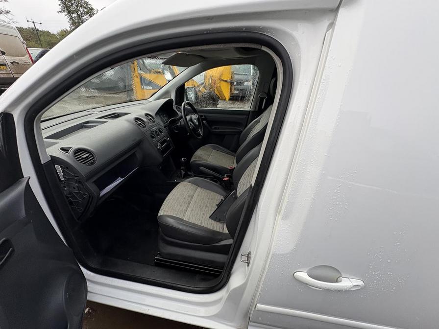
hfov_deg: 102.1
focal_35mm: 14
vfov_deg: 85.7
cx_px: 220
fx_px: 178
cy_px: 164
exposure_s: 1/149
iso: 40
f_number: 2.2
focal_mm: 2.22
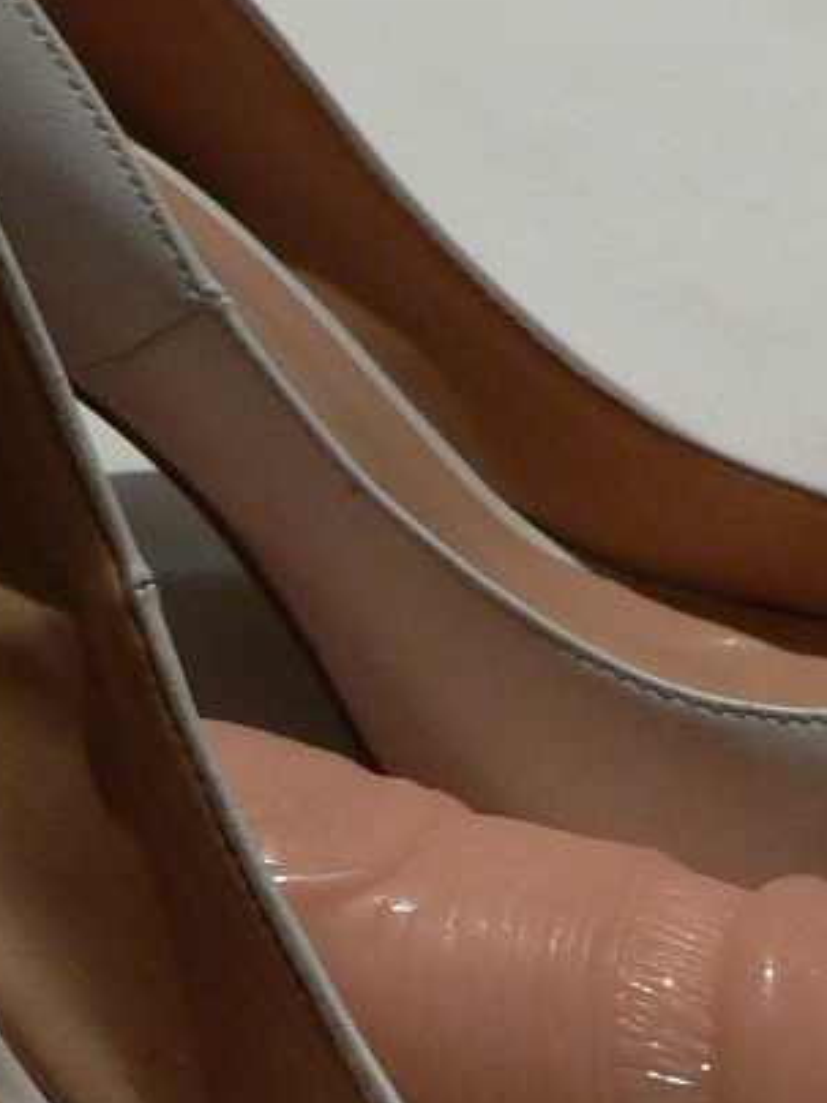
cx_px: 483
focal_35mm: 114
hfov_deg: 13.0
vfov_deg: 16.9
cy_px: 1070
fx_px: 3631
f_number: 2.8
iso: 200
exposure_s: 1/30
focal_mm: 6
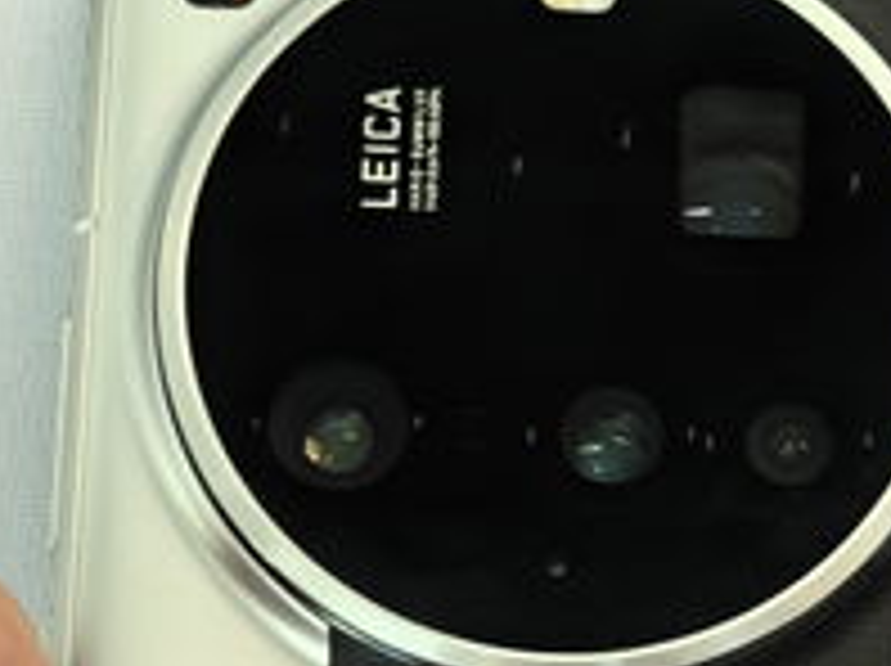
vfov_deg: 7.8
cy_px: 889
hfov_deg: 10.5
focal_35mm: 187
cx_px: 767
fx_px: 4807
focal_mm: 8.5
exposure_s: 1/100
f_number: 2
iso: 200
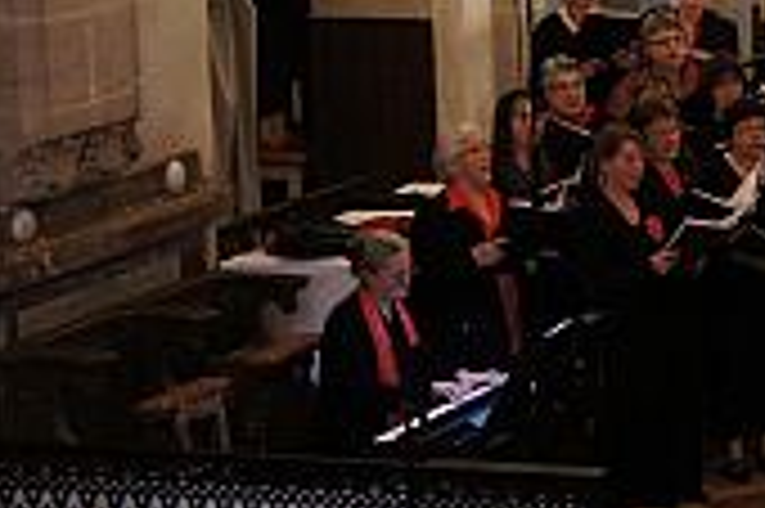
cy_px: 124
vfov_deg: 9.1
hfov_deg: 13.3
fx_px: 3184
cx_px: 938
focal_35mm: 150
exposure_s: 1/25
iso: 1600
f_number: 4.5
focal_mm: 40
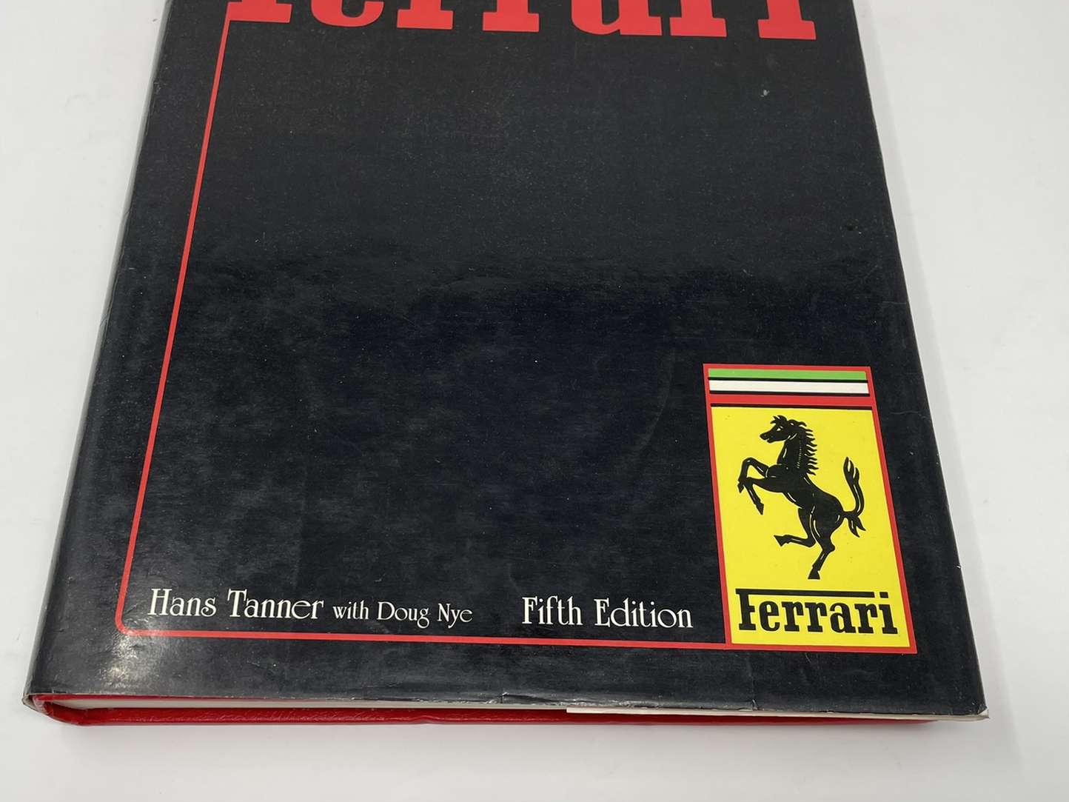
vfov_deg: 39.6
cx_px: 497
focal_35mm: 36
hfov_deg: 51.3
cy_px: 384
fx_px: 1112
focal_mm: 4.2
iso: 32
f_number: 1.6
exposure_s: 1/194
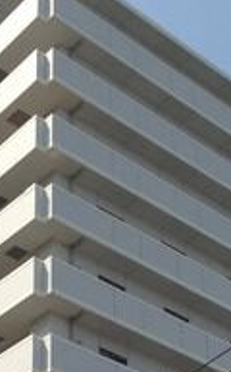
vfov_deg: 17.9
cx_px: 52
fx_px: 1102
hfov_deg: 11.9
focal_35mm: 109
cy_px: 482
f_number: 2.4
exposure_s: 1/2169
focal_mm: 4.12
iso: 50
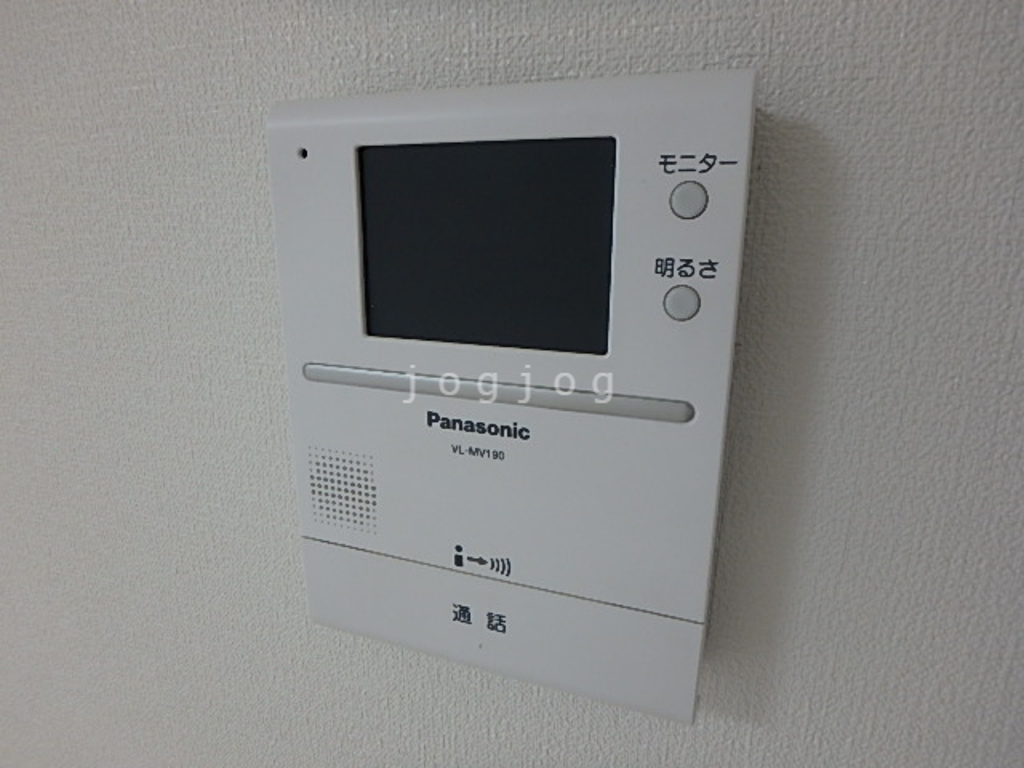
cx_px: 512
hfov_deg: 79.0
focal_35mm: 21
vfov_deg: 63.4
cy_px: 384
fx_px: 621
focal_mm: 3.7
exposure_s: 1/40
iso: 200
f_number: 3.5
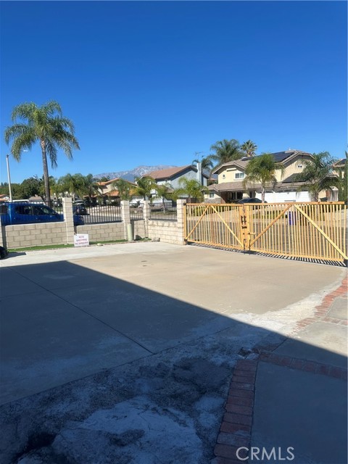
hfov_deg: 56.8
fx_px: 322
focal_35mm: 24
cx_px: 174
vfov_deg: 71.6
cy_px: 232
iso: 80
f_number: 1.78
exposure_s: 1/6211
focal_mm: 6.86
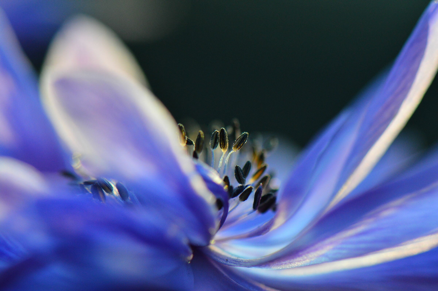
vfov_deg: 8.7
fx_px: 1915
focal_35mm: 158
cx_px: 219
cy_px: 146
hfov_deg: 13.1
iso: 800
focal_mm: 105
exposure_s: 1/400
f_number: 7.1
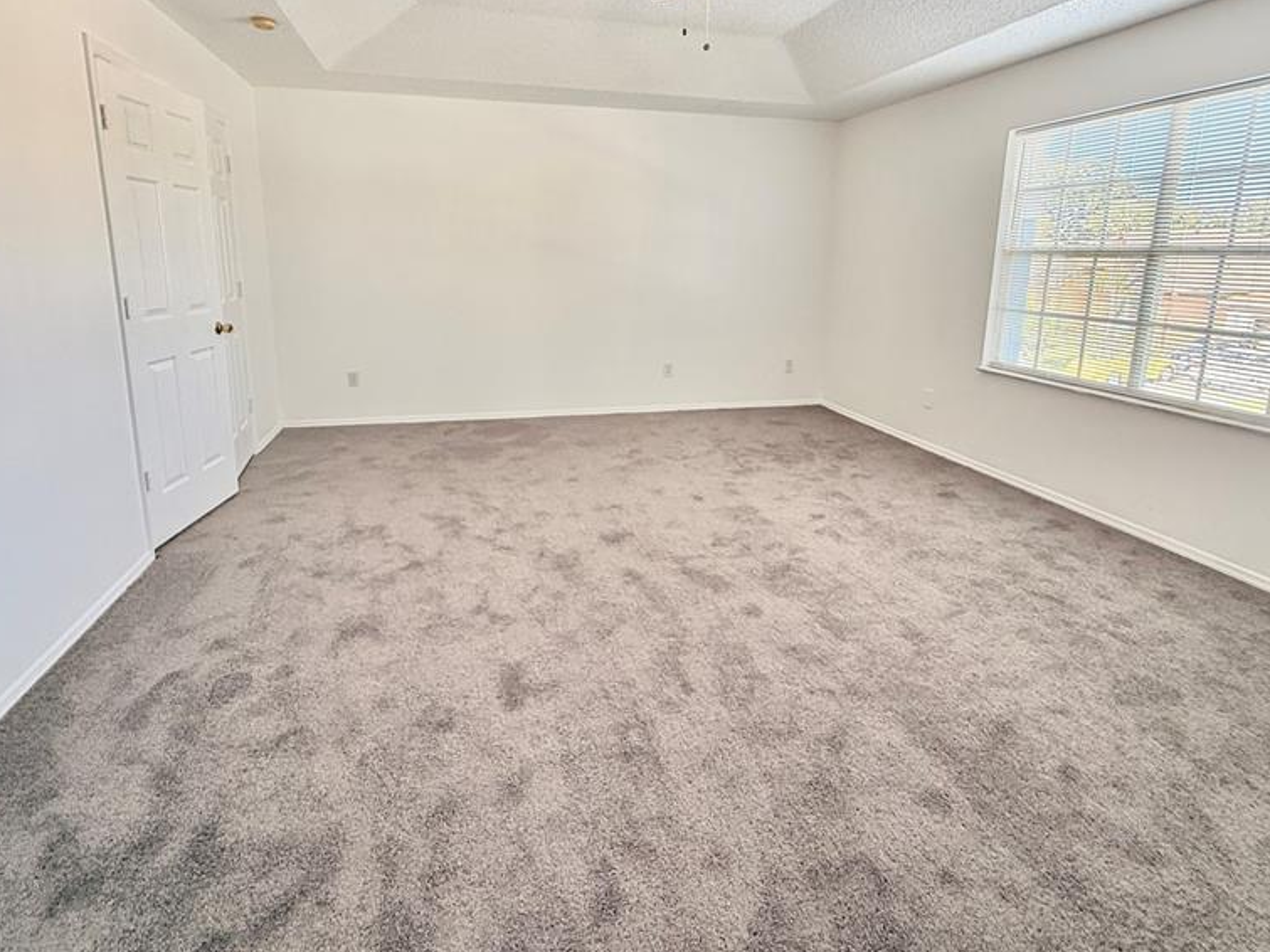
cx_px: 624
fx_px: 697
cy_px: 387
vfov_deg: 68.1
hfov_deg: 84.7
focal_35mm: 19
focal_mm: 2.22
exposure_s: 1/99
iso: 125
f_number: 2.2
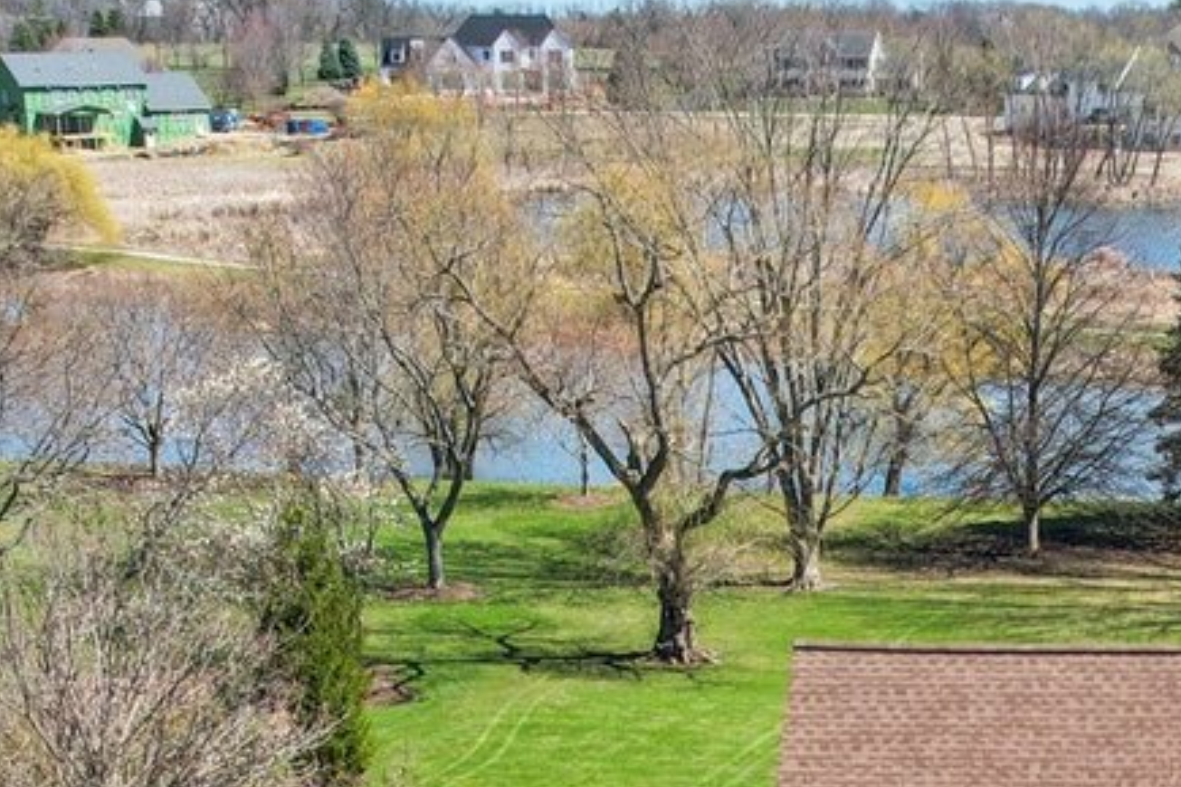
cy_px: 1232
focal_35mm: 82
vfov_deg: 15.2
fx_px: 2690
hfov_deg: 23.6
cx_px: 1197
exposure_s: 1/320
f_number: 2.8
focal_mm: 8.4
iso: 100
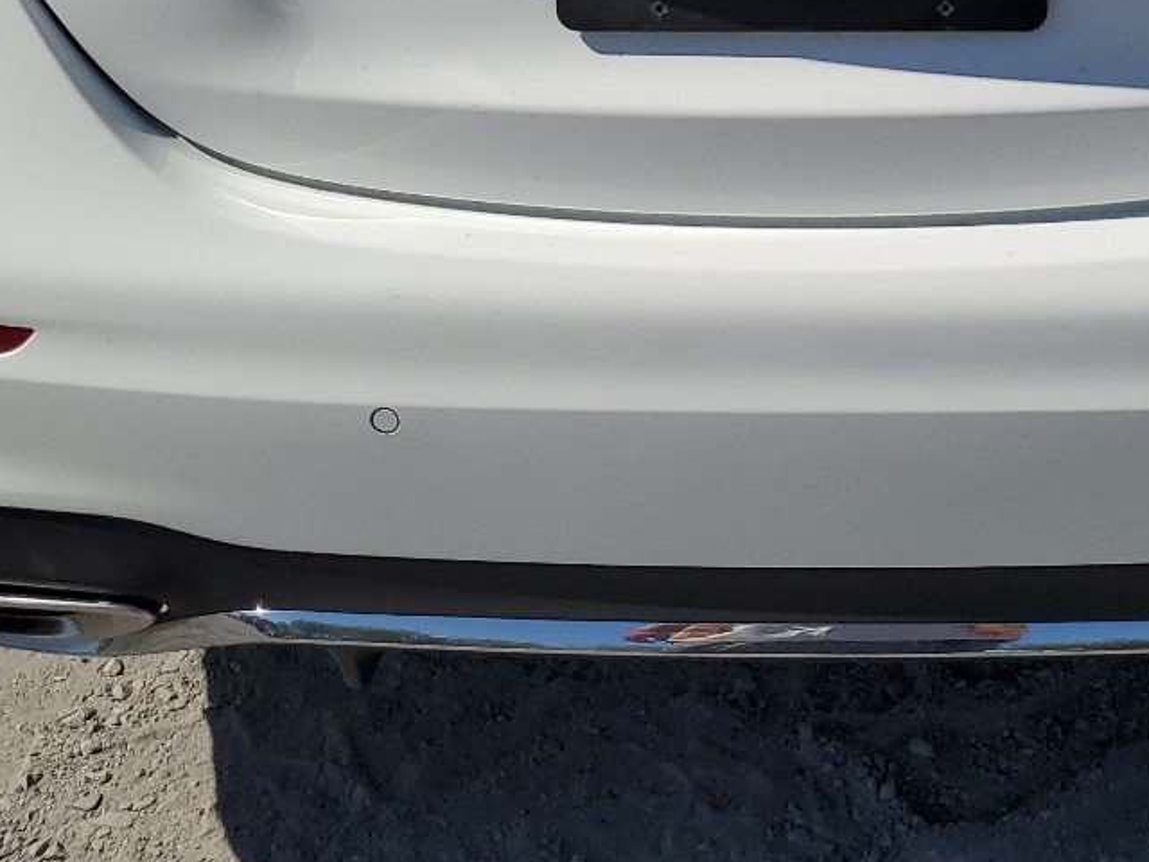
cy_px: -111
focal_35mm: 65
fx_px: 2158
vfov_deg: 21.3
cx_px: 874
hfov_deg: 29.3
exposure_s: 1/10000
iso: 50
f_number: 1.5
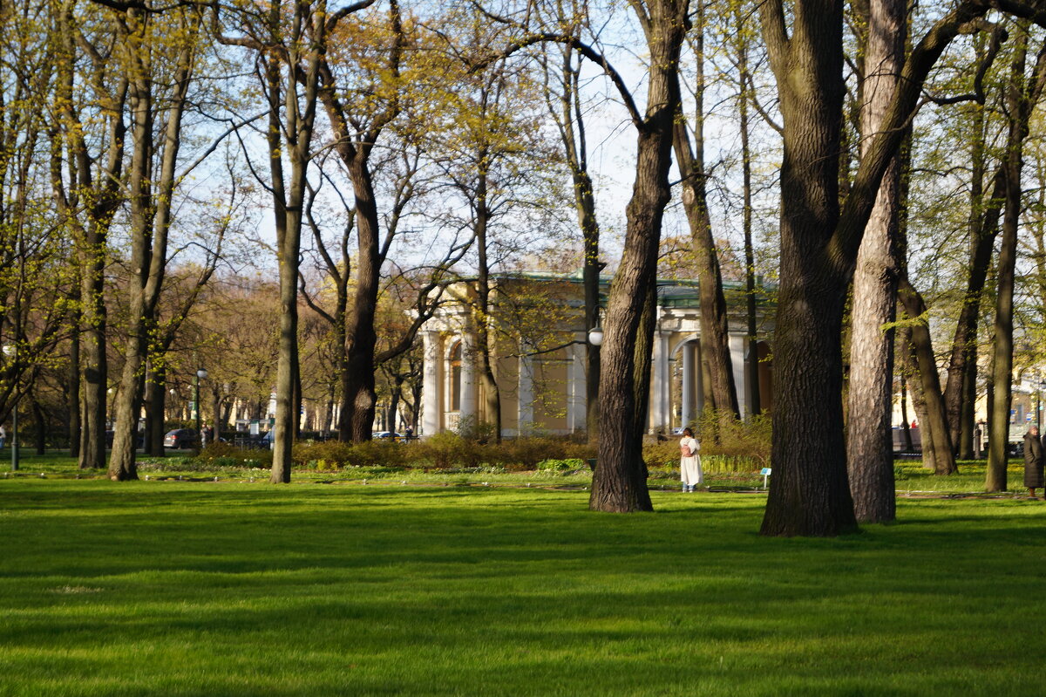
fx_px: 2396
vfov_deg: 16.5
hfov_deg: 24.6
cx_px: 523
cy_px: 348
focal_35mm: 82
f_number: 5.6
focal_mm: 55
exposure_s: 1/100
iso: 100
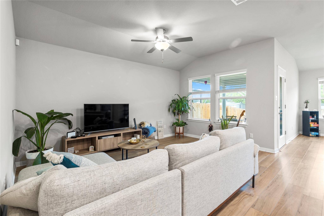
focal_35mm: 16
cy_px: 108
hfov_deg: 96.7
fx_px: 144
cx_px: 162
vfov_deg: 73.7
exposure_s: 1.3
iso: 100
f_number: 8
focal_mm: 16
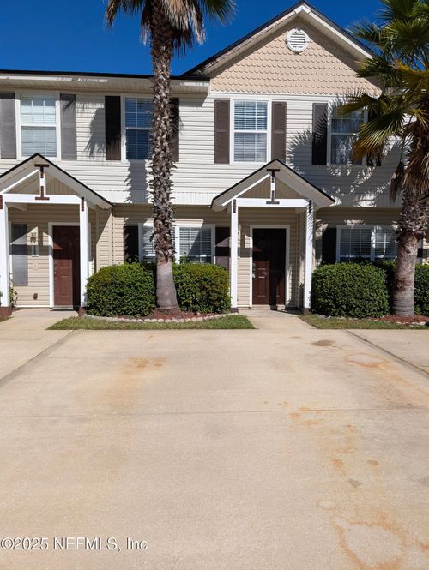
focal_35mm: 24
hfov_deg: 56.9
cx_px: 214
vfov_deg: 71.5
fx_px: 396
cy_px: 285
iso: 20
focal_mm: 6.9
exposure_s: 1/2062
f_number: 1.68
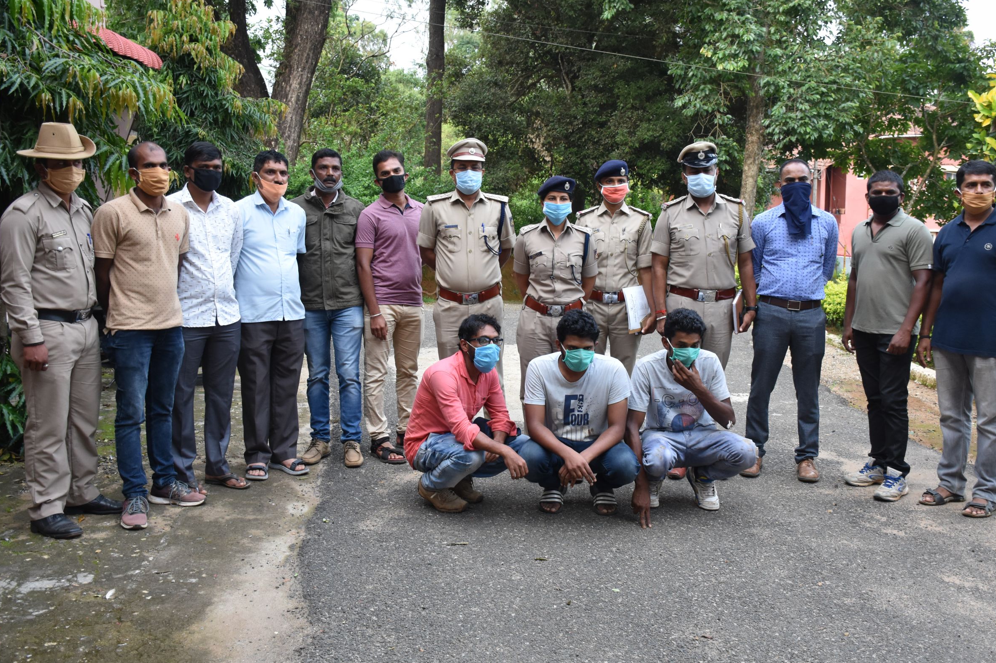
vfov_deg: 36.4
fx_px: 1010
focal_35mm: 37
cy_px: 315
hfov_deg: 52.5
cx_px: 517
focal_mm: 23
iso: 800
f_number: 5.6
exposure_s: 1/125
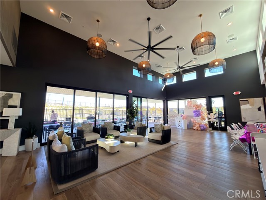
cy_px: 100
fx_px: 108
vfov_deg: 85.7
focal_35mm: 14
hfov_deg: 102.1
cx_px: 133
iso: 50
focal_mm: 2.22
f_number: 2.2
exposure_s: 1/60
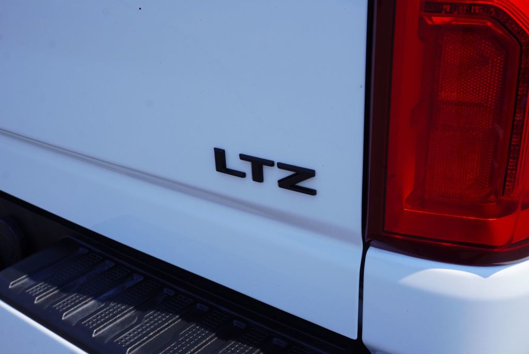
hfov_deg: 47.9
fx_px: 595
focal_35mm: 40
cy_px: 177
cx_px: 264
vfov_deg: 33.1
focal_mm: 27
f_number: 11
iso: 100
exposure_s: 1/125
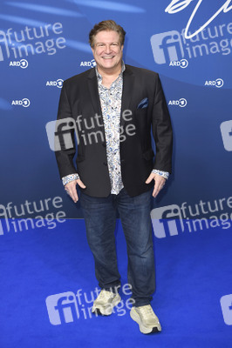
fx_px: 465
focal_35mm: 48
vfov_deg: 41.1
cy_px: 174
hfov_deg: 28.0
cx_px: 116
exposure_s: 1/320
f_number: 4
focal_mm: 48
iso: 800
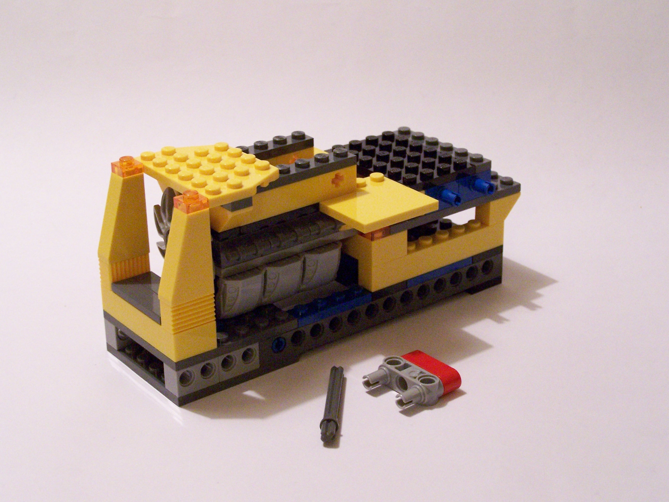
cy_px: 251
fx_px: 1295
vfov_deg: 21.9
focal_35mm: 67
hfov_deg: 29.0
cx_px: 334
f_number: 3.2
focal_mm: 11.1
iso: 400
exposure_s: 1/20
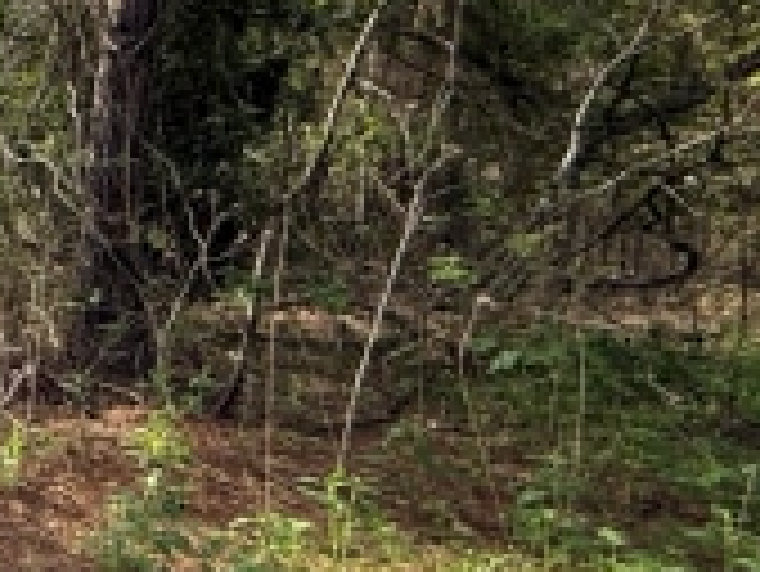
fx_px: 1164
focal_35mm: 53
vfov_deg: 27.0
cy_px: 117
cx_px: -661
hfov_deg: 21.1
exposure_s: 1/686
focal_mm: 2.22
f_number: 2.2
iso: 64
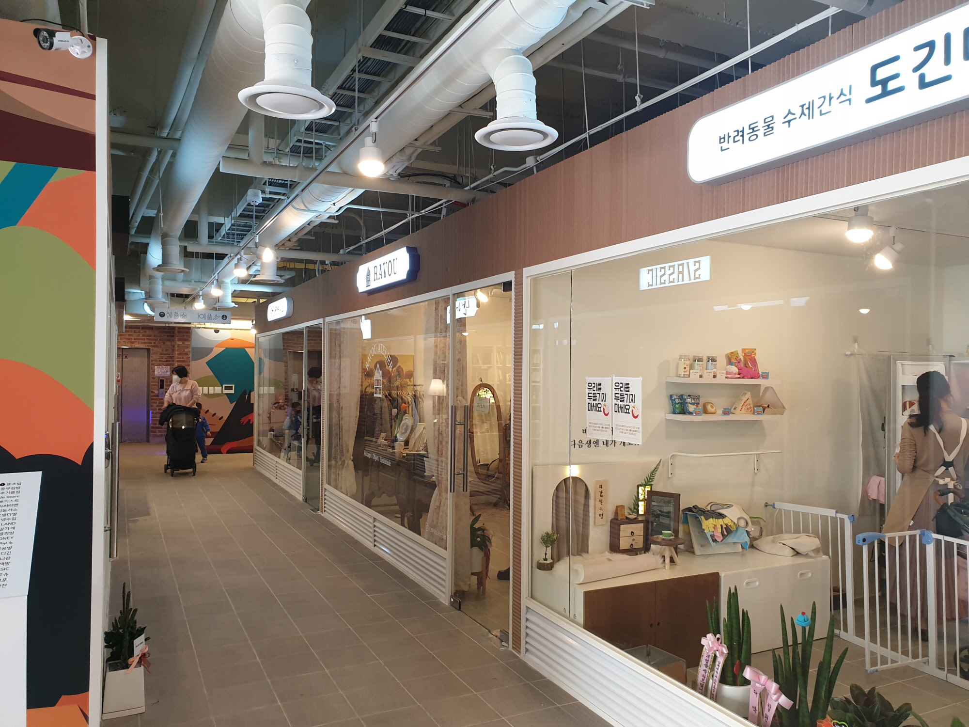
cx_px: 484
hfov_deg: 67.3
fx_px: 728
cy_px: 364
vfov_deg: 53.1
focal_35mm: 26
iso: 160
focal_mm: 4.3
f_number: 2.4
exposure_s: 1/60
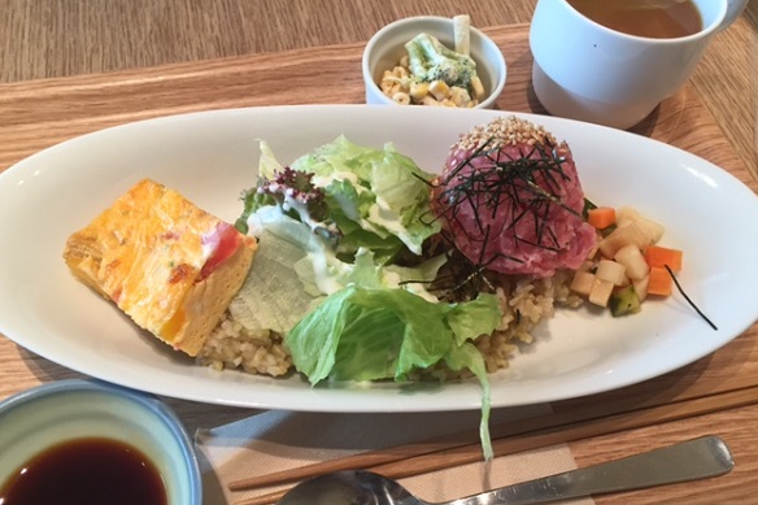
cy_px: 280
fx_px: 652
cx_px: 379
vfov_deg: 42.2
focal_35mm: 31
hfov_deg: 60.3
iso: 32
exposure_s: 1/30
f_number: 2.2
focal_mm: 4.15
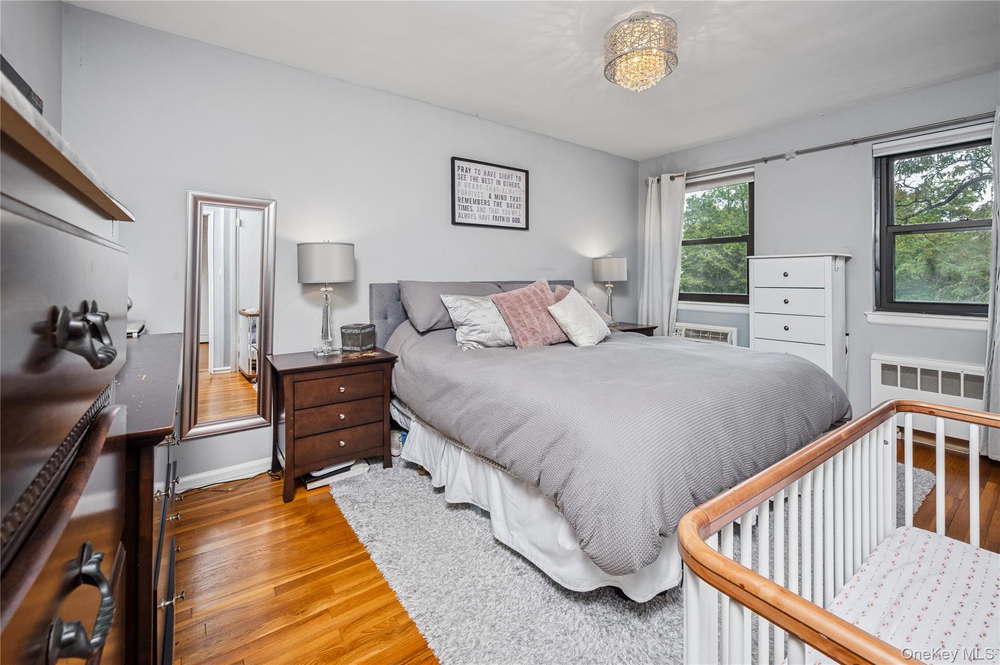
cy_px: 332
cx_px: 500
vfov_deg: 81.1
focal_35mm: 14
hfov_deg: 104.3
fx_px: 389
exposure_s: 1/20
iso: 200
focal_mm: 14
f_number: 11
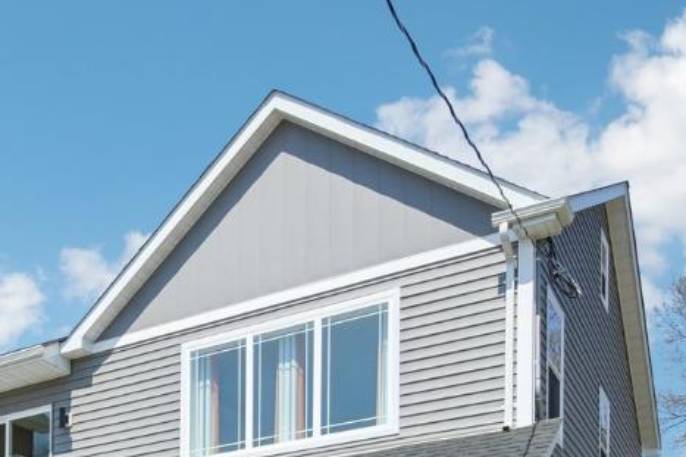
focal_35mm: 45
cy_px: 571
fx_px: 857
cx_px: 56
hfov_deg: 40.0
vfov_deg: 26.1
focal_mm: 14
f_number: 9
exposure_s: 1/160
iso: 100
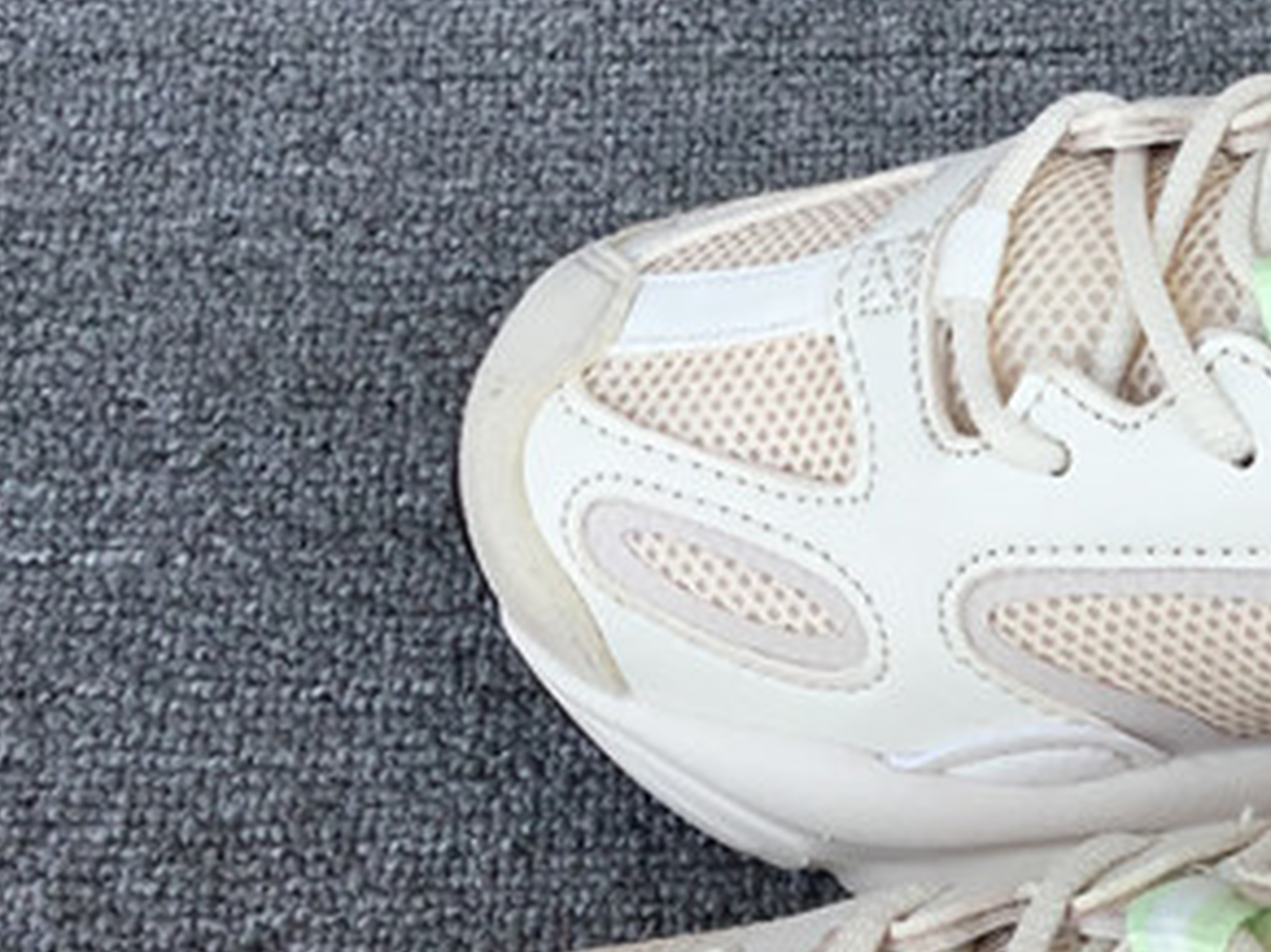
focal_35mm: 96
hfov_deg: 19.3
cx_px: 1507
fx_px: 3523
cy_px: 714
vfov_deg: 15.3
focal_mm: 3.3
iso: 25
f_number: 2.4
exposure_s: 1/381
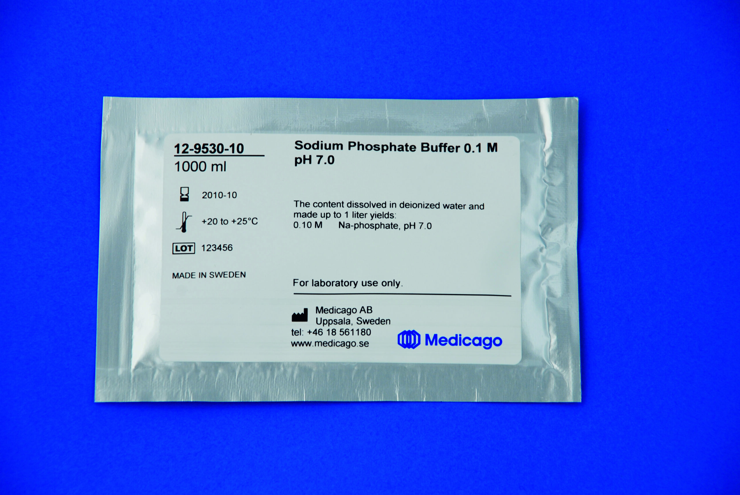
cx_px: 370
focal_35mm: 202
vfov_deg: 6.8
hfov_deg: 10.1
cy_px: 248
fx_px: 4168
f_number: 8
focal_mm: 135
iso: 100
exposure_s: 1/8
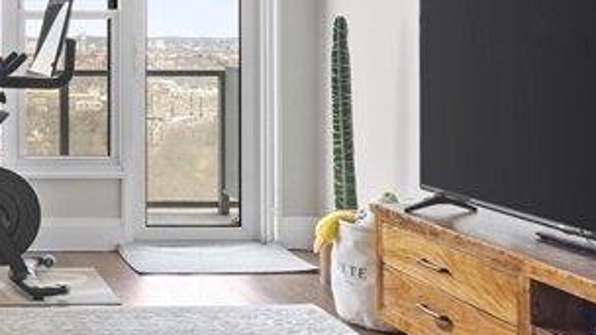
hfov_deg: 30.5
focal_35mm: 60
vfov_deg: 19.6
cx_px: -86
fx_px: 948
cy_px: 23
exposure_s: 1/5
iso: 320
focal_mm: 17
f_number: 7.1
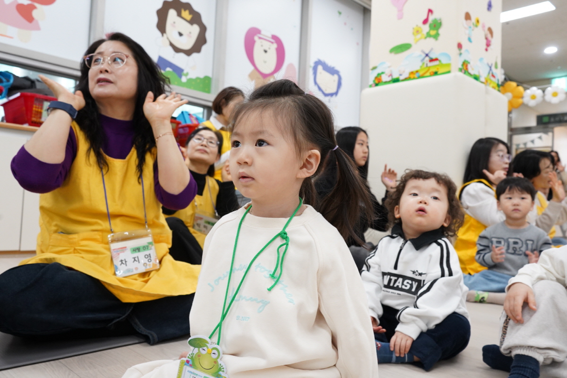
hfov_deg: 61.9
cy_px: 189
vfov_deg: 43.6
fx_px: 472
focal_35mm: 30
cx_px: 284
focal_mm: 30
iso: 2500
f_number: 7.1
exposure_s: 1/60
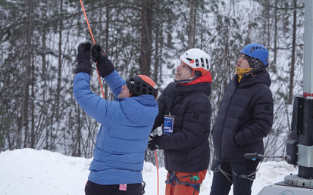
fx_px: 2422
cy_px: 101
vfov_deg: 4.6
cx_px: 147
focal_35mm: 284
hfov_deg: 7.4
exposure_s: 1/400
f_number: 4
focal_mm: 93.9
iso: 1000
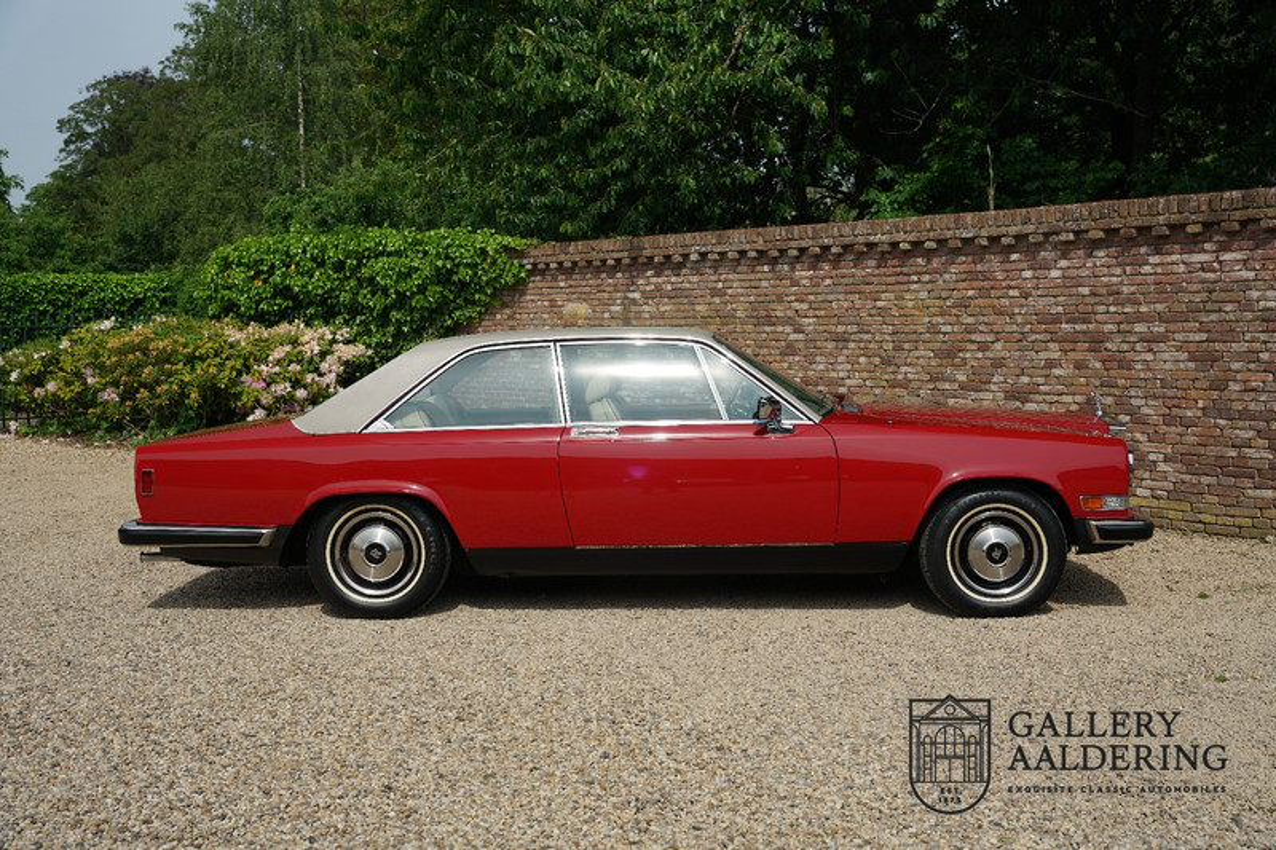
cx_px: 638
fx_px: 1467
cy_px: 425
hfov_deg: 47.0
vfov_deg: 32.3
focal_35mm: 41
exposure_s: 1/250
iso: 100
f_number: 6.3
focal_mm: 41.4
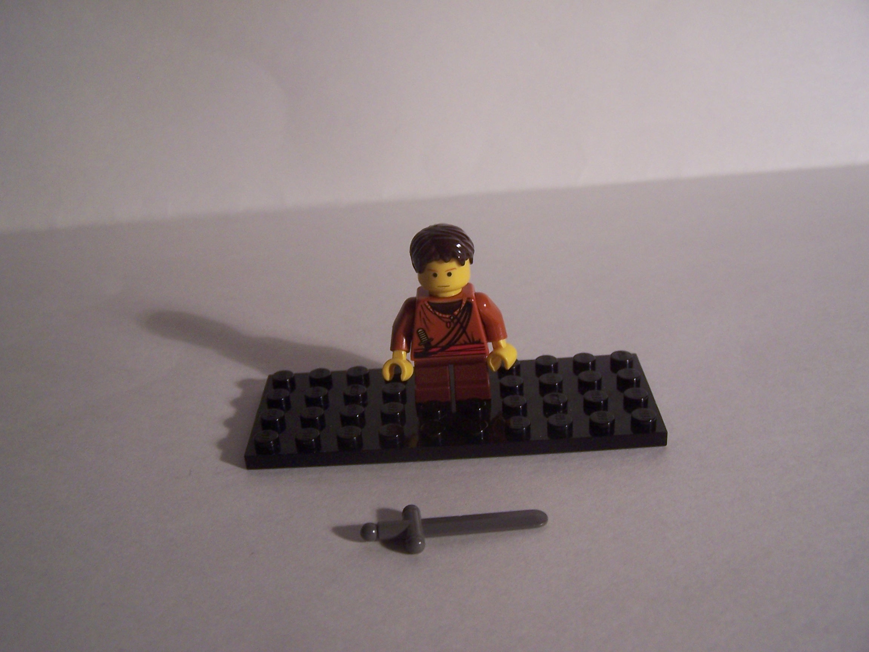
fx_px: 954
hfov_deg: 49.0
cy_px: 326
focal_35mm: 38
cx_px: 434
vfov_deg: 37.7
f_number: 2.8
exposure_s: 1/10
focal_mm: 6.3
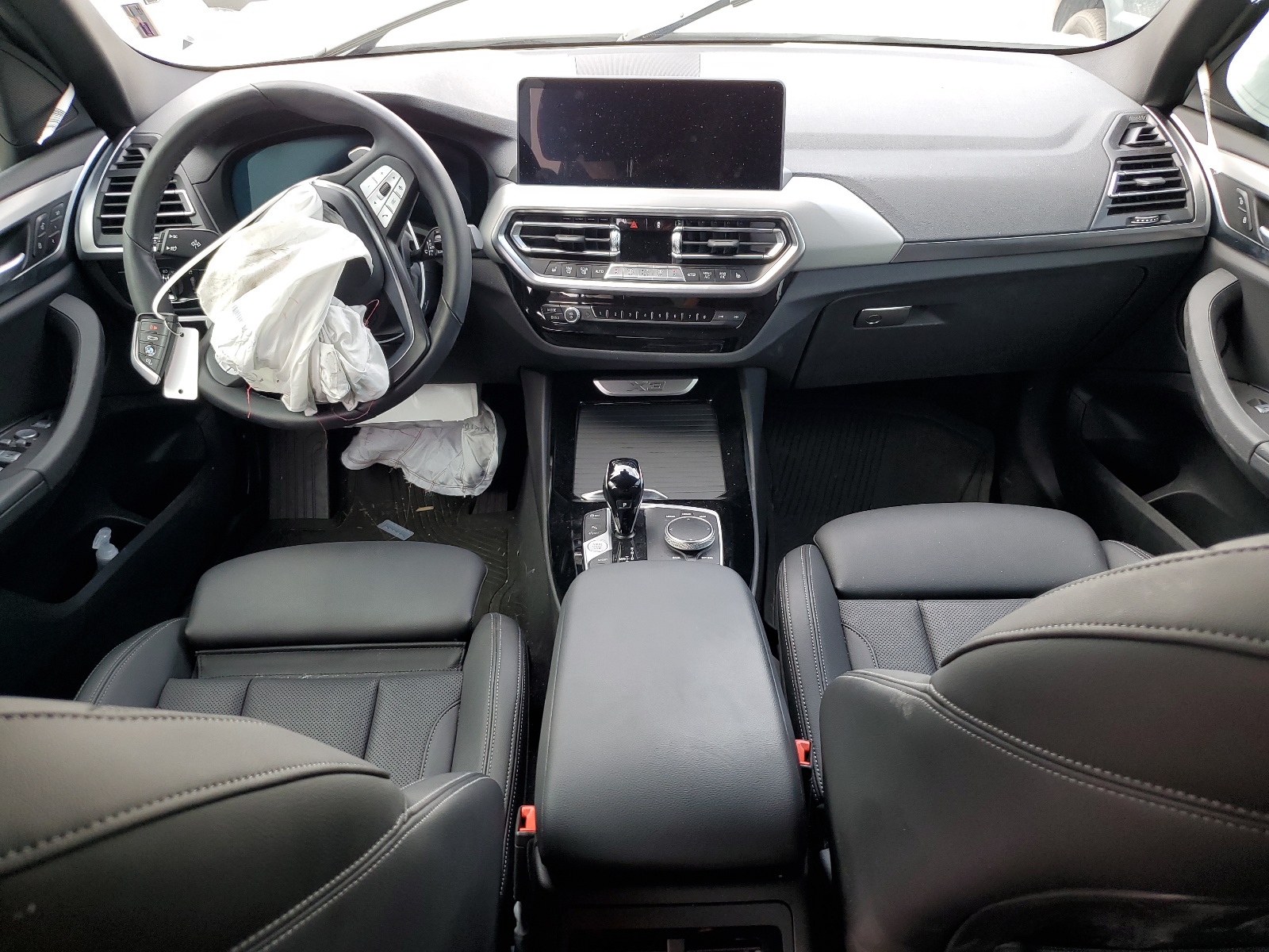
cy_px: 476
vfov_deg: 53.1
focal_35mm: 26
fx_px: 953
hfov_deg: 67.3
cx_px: 634
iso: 55
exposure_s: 1/60.2
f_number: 1.5
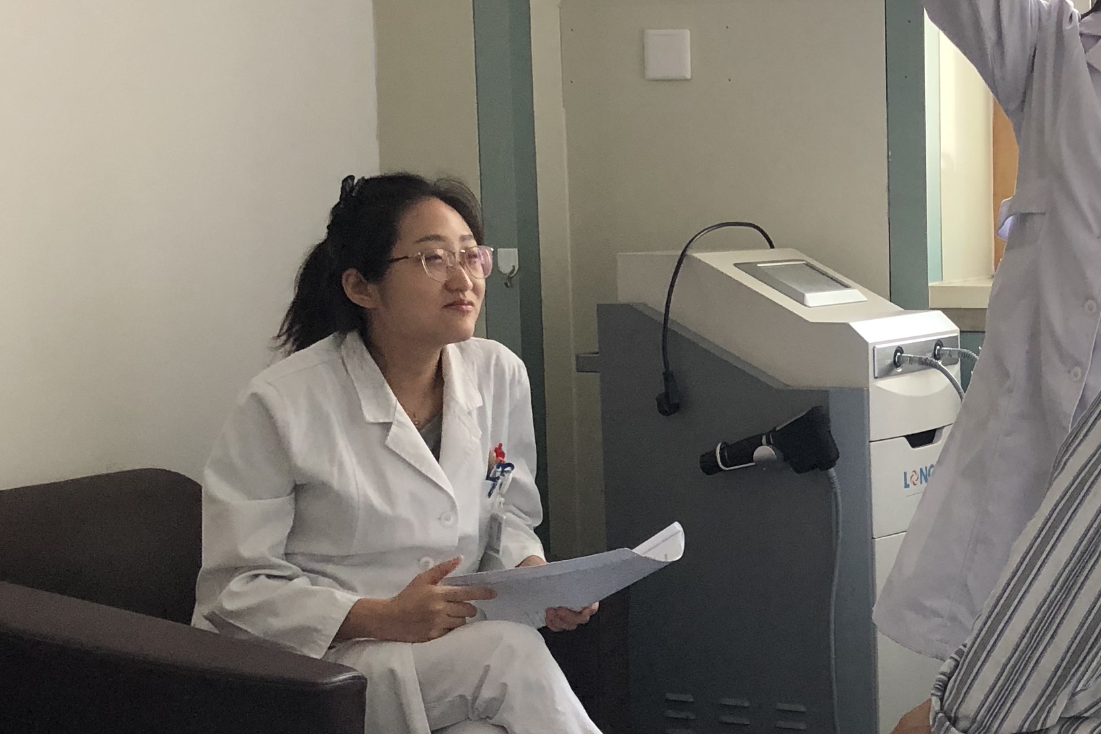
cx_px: 965
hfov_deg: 26.9
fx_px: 2233
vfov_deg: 18.6
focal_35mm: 73
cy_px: 469
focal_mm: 3.99
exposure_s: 1/33
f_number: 1.8
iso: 40
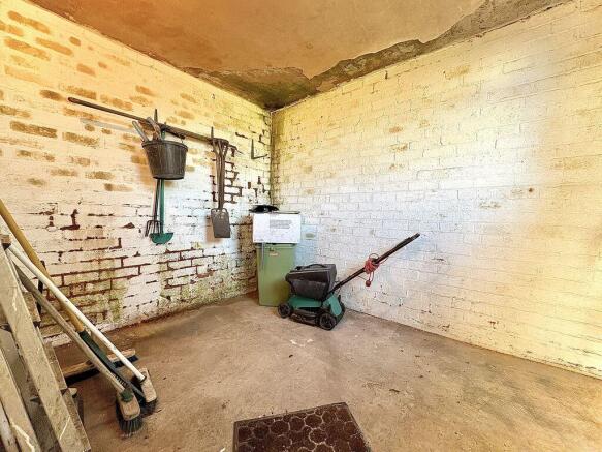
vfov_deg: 85.7
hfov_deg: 102.1
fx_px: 243
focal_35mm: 14
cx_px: 301
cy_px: 226
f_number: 2.2
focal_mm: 2.22
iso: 200
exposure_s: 1/100
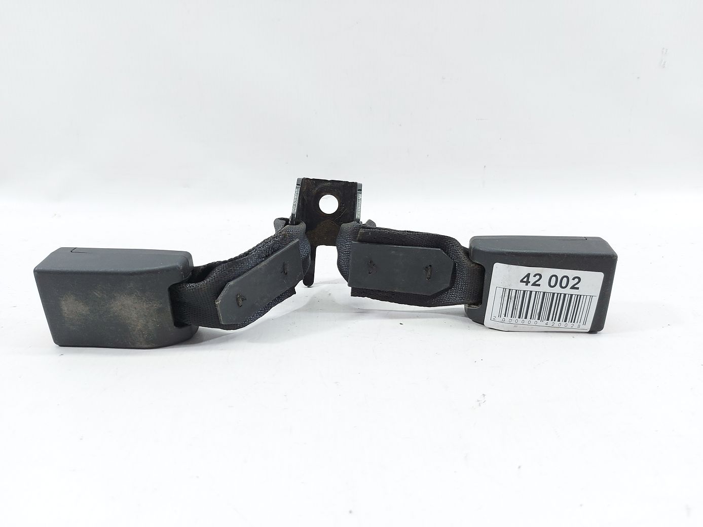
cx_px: 352
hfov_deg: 71.6
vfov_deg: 56.8
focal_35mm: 24
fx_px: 487
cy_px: 264
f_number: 1.8
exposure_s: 1/50
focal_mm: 5.23
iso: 80
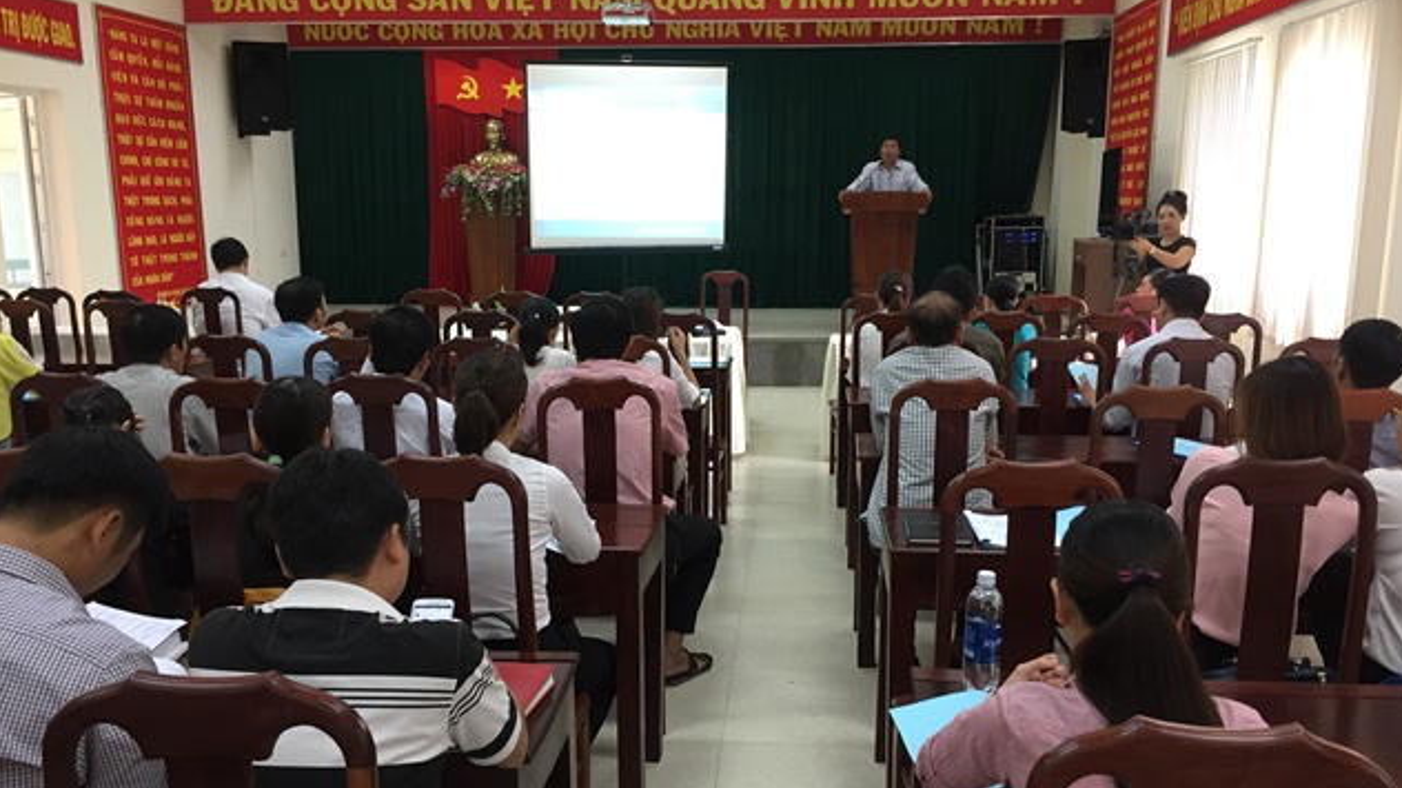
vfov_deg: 36.6
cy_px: 451
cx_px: 705
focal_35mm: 32
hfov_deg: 61.0
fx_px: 1189
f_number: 2.2
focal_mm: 4.15
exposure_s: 1/33
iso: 125
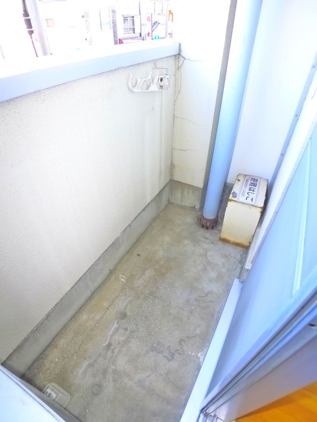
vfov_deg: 71.6
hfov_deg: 56.8
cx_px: 158
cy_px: 211
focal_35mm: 24
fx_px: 293
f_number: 2
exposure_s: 1/40
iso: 400
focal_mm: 5.1
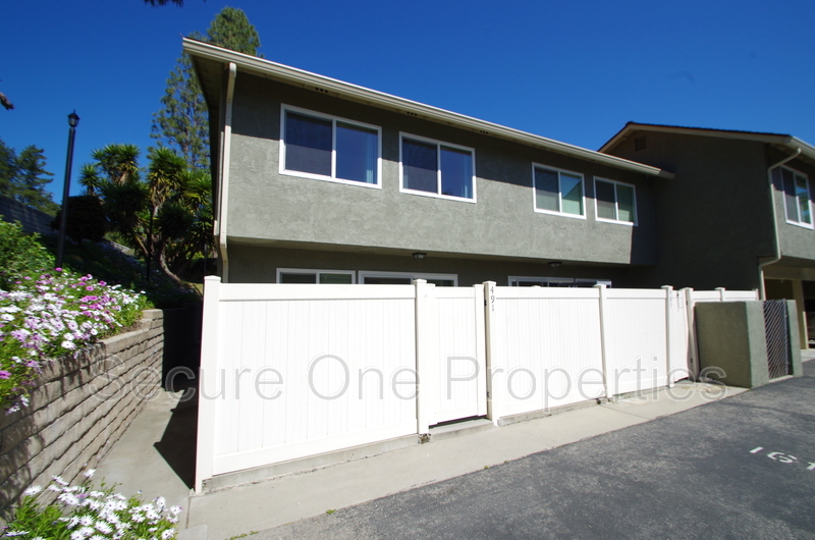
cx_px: 408
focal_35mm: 15
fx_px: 339
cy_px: 270
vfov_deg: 77.1
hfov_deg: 100.5
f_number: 11
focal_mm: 10
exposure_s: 1/160
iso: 100
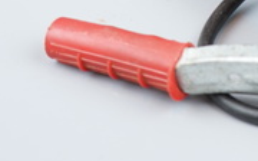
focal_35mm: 189
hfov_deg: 10.7
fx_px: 1327
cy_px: -260
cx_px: 387
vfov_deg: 6.5
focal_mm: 37
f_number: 4
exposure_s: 1/60
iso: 200
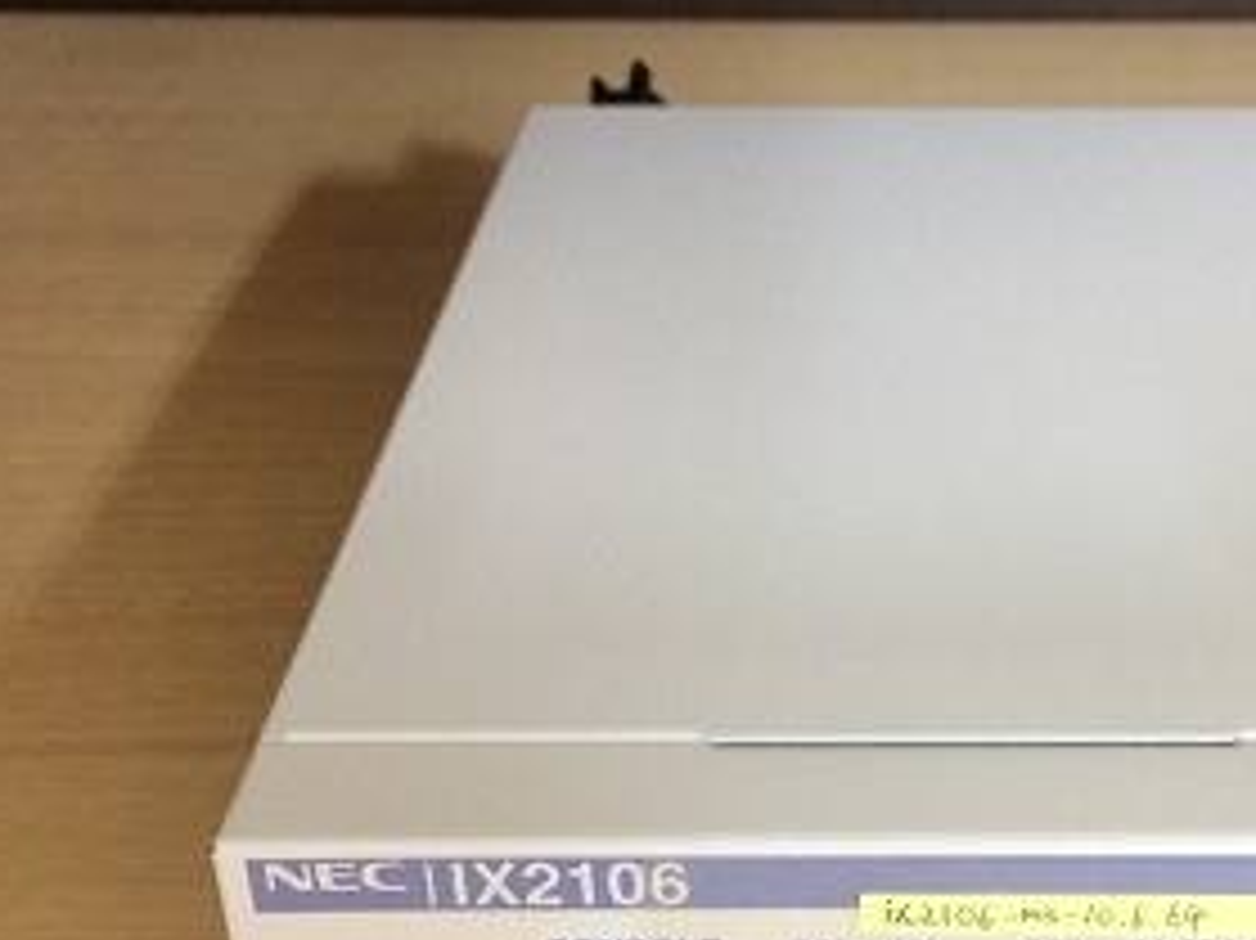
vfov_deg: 28.0
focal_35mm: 52
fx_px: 1886
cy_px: 515
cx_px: 882
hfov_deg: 36.3
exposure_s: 1/15
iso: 320
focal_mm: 4.15
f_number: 2.2
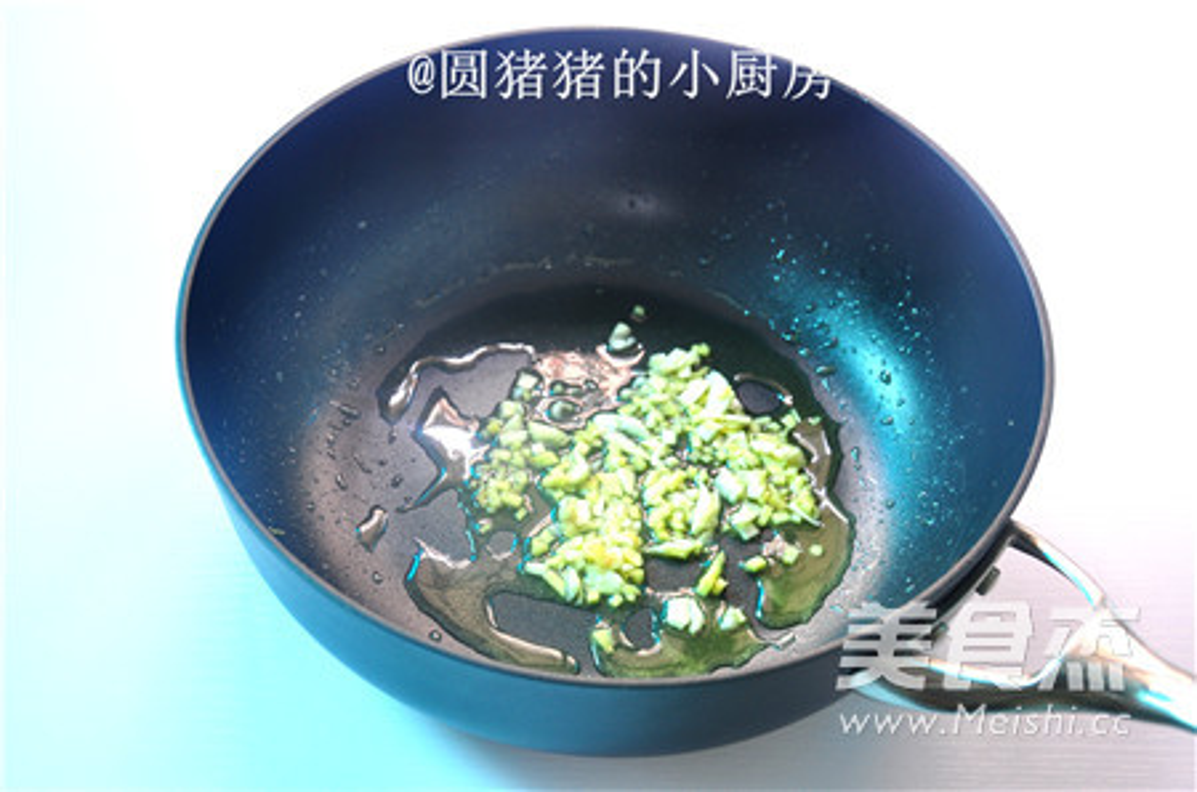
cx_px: 598
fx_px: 1692
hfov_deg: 39.0
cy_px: 396
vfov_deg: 26.4
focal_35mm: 51
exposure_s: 1/3
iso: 250
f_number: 5.6
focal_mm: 34
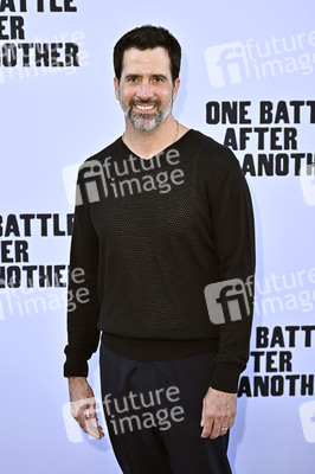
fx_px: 828
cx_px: 158
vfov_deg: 31.9
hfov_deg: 21.5
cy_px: 237
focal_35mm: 63
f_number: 5
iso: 640
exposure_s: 1/320
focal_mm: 63
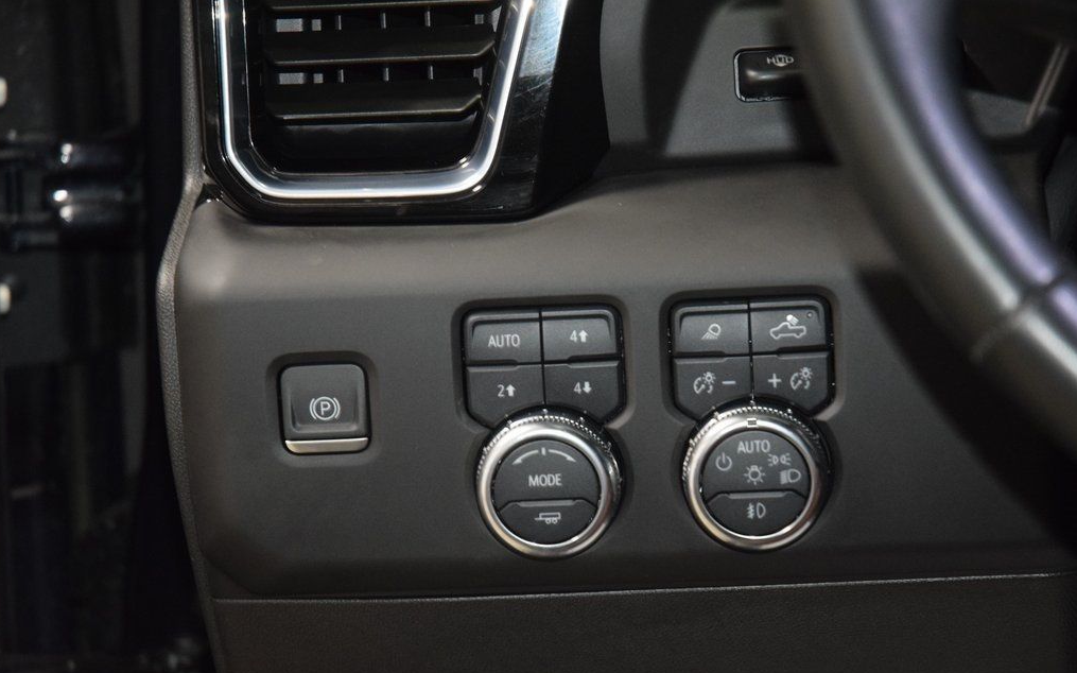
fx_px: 3169
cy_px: 361
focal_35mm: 108
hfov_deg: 19.3
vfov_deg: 12.1
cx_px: 538
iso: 2800
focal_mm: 70
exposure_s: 1/50
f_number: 4.5
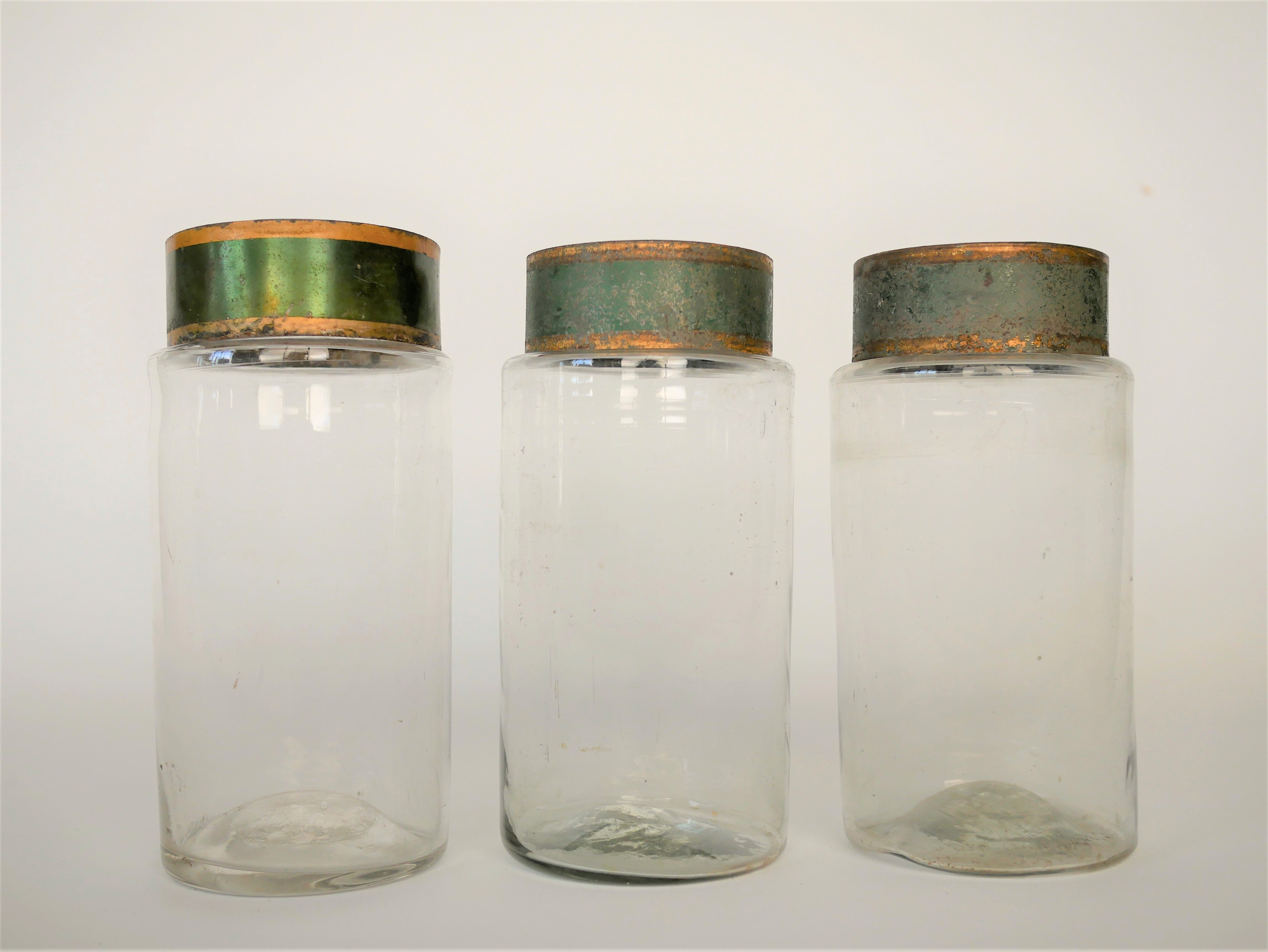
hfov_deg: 46.8
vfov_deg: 36.0
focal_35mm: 40
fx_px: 1466
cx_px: 634
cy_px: 476
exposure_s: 1/250
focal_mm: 20
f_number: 2.5
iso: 200
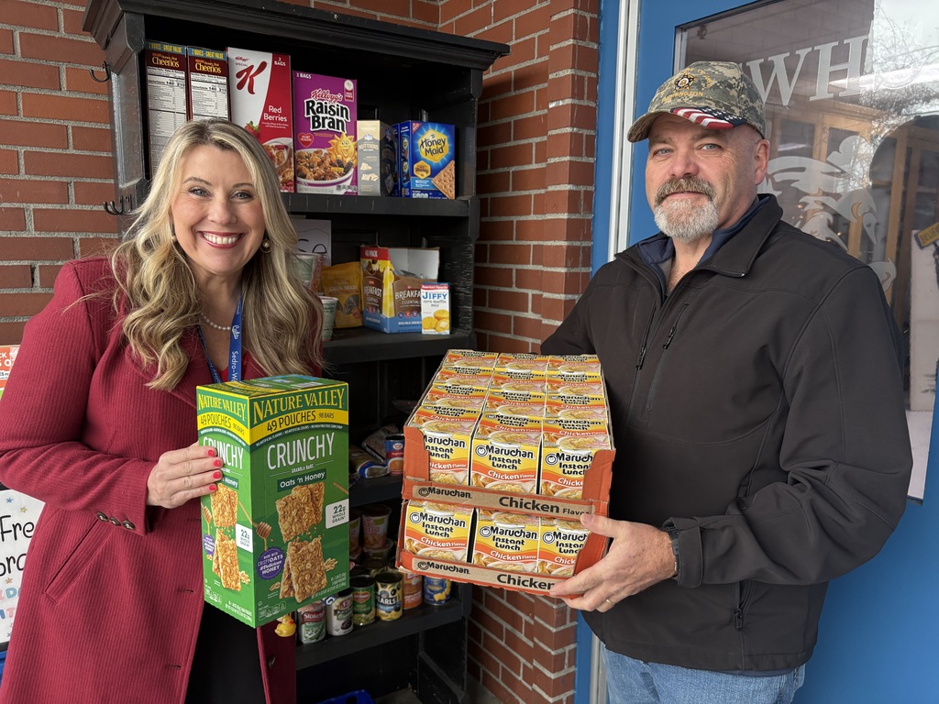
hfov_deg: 67.3
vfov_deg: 53.1
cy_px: 352
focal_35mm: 26
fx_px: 705
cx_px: 470
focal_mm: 5.96
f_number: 1.6
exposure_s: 1/65
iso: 125
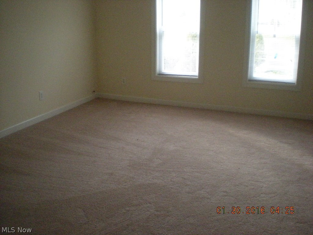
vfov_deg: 37.7
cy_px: 118
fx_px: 344
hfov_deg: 49.0
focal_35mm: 38
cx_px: 156
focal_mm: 6.3
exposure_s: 1/132
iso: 772
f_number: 3.1
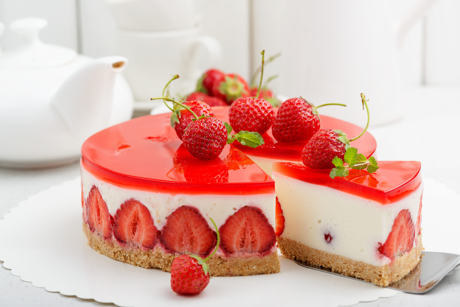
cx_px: 230
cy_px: 154
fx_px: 1342
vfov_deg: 13.1
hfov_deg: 19.4
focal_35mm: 105
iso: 100
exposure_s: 1/250
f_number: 10
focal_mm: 105
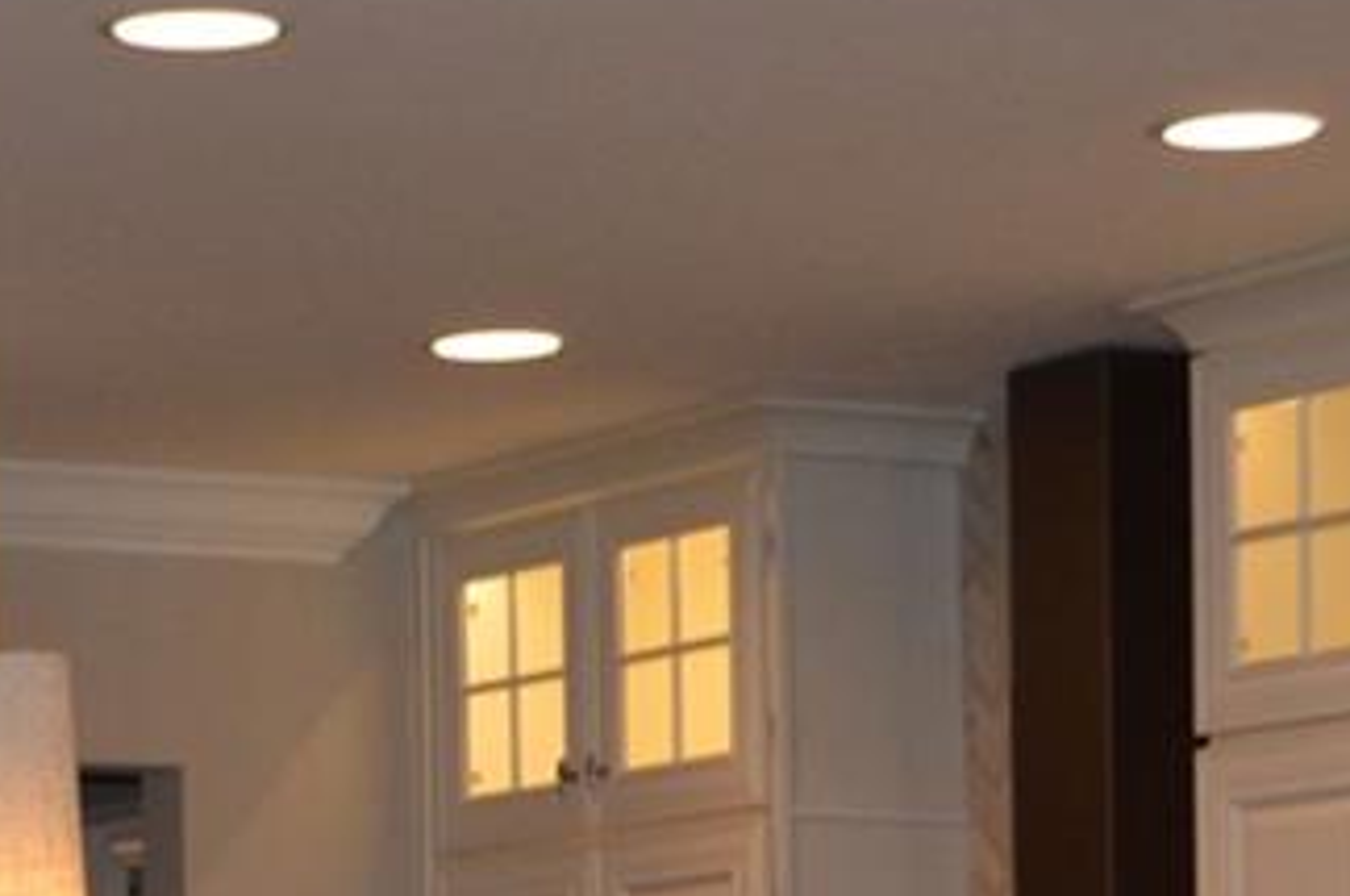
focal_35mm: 163
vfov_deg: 8.0
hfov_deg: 12.5
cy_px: 1752
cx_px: -38
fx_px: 6103
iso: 400
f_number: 4
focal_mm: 22
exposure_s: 1/125
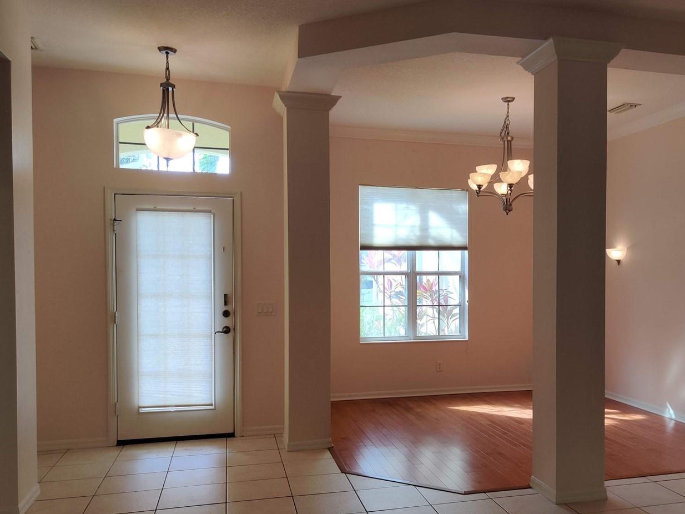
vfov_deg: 40.7
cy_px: 281
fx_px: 693
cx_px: 432
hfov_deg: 52.0
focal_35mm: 35
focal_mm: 4.75
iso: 100
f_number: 1.65
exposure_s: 1/105
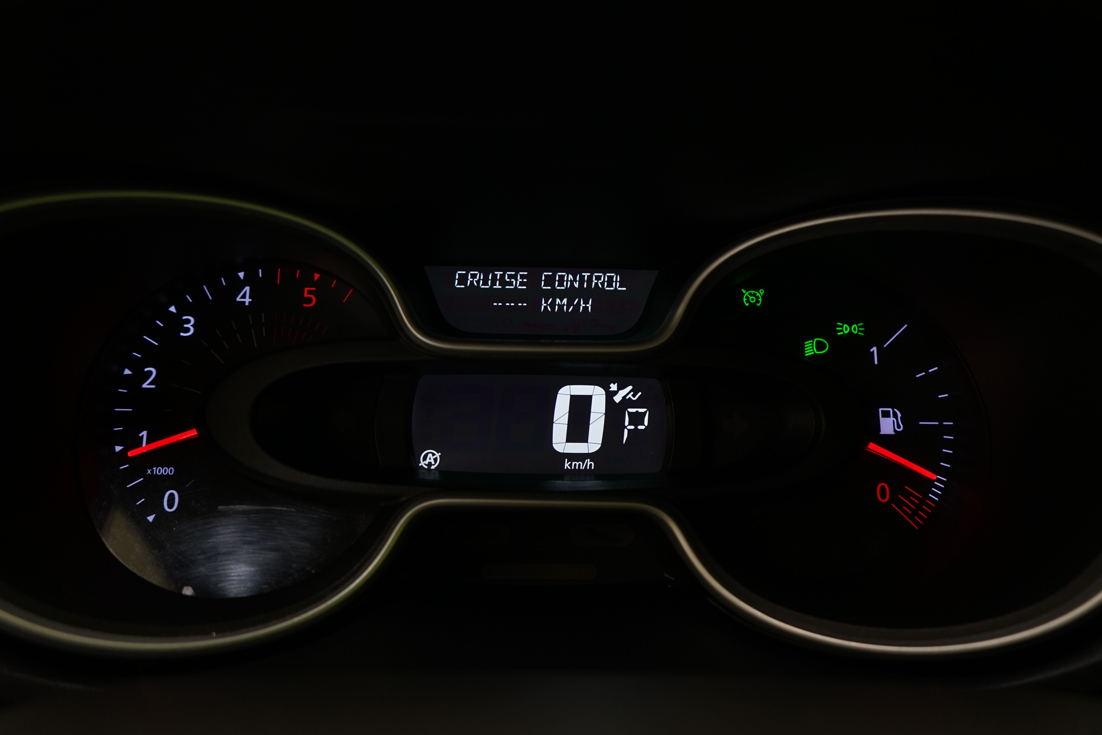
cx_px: 551
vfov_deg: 41.1
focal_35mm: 32
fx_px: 979
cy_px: 368
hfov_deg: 58.7
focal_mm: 32
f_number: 5
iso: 640
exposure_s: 1/15
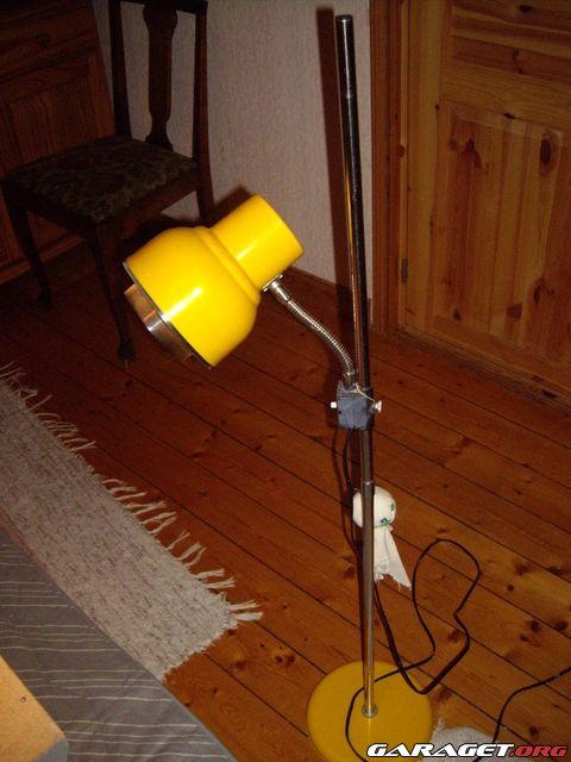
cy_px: 381
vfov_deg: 49.0
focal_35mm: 38
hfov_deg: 37.7
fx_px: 836
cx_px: 286
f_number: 2.7
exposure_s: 1/40
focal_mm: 6.2
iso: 400
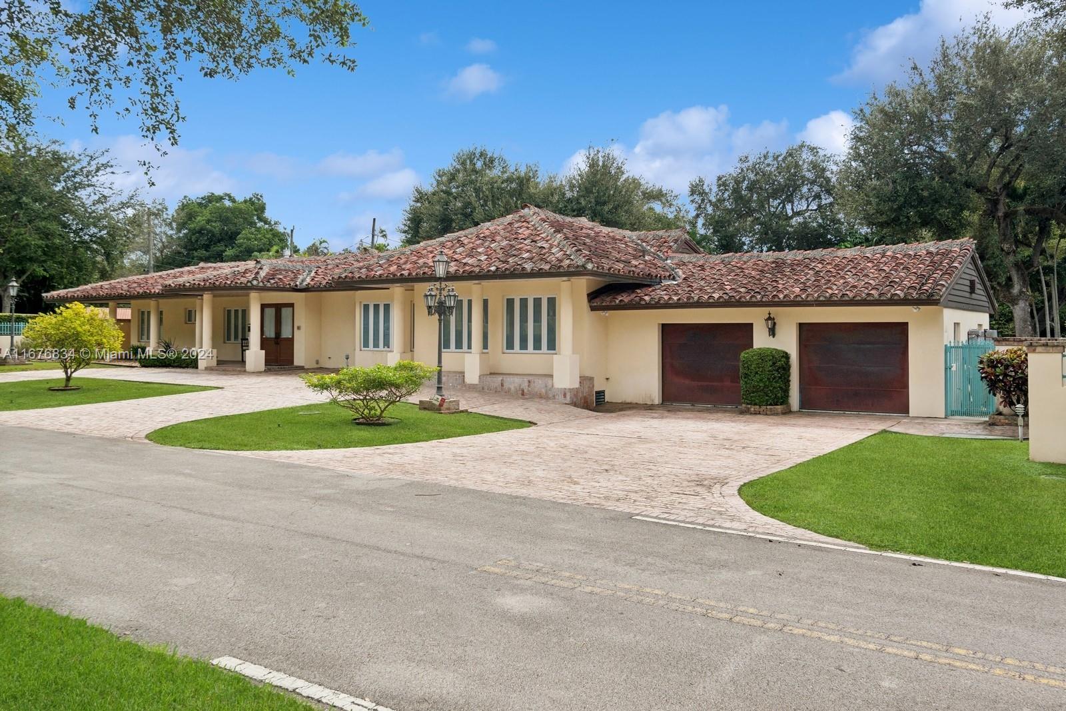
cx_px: 533
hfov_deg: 60.3
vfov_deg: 42.3
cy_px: 356
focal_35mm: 31
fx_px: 918
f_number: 8
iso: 200
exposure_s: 1/640
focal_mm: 31
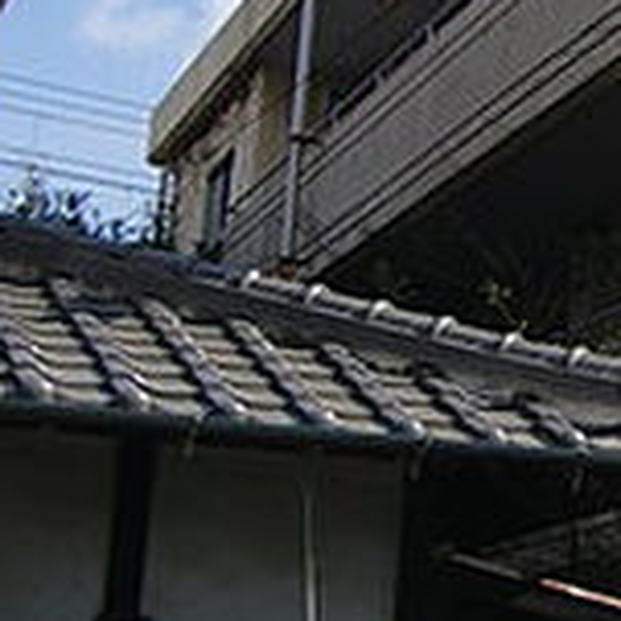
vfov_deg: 16.6
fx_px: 2131
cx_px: 1086
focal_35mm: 105
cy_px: 284
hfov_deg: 14.7
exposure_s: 1/200
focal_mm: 4.9
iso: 64
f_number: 7
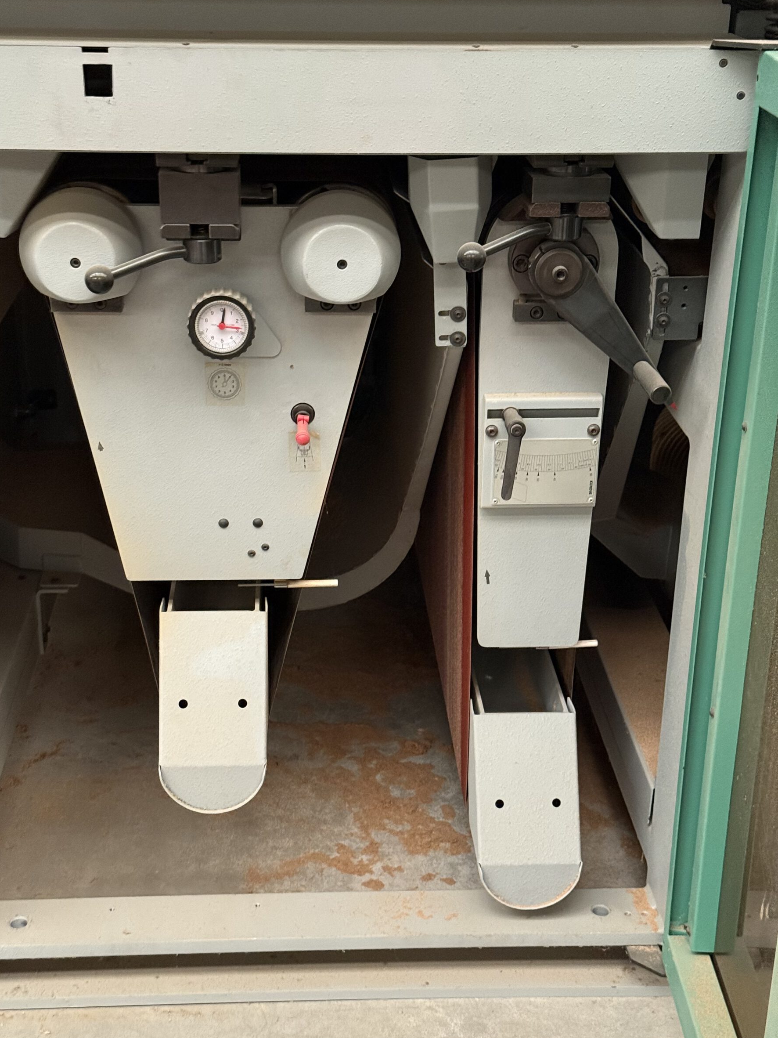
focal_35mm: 52
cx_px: 357
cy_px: 521
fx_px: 1558
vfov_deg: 36.8
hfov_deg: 28.0
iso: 500
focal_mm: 6.76
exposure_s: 1/40
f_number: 1.78
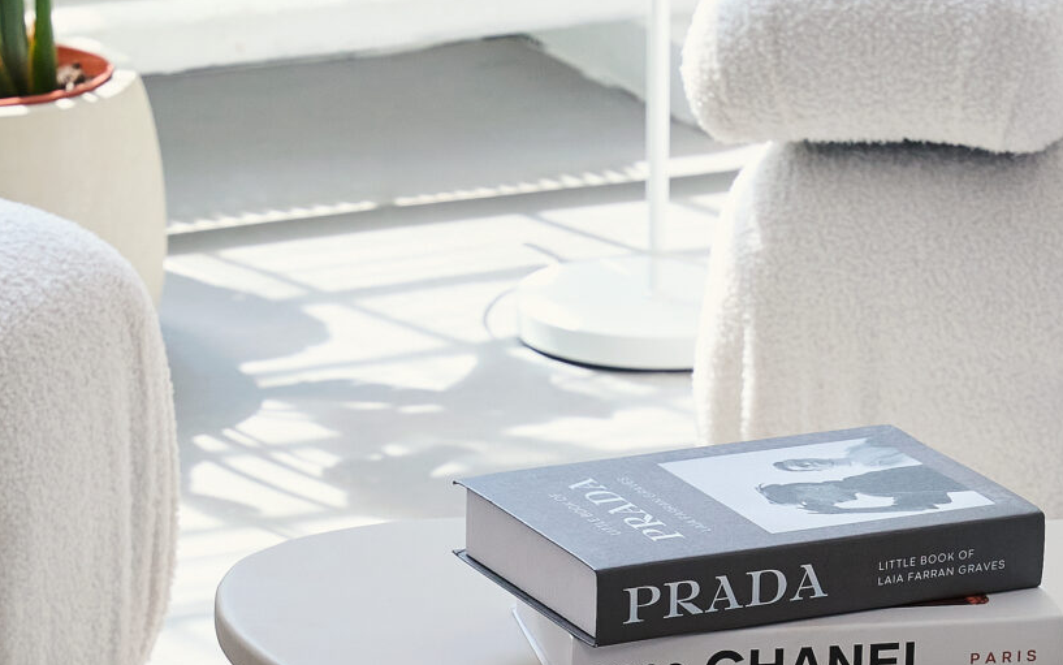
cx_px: 597
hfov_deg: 9.7
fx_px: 6256
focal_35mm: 216
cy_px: 858
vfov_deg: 6.0
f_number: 7.1
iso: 640
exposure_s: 1/160
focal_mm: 67.6
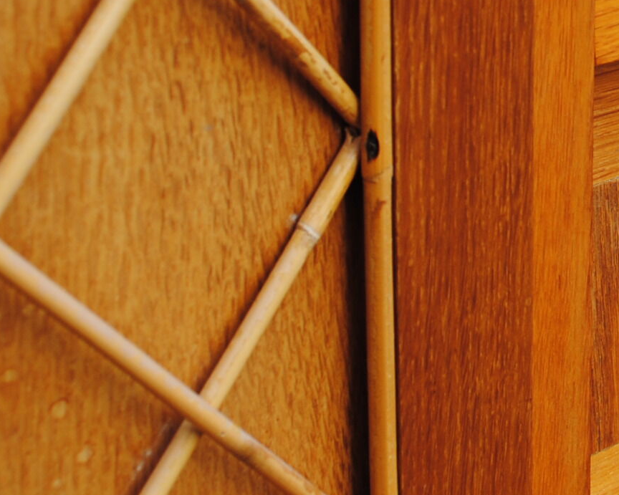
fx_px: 1905
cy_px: 96
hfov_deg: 18.1
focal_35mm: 104
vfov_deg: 14.7
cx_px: 599
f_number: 5.6
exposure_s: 1/125
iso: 100
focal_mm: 22
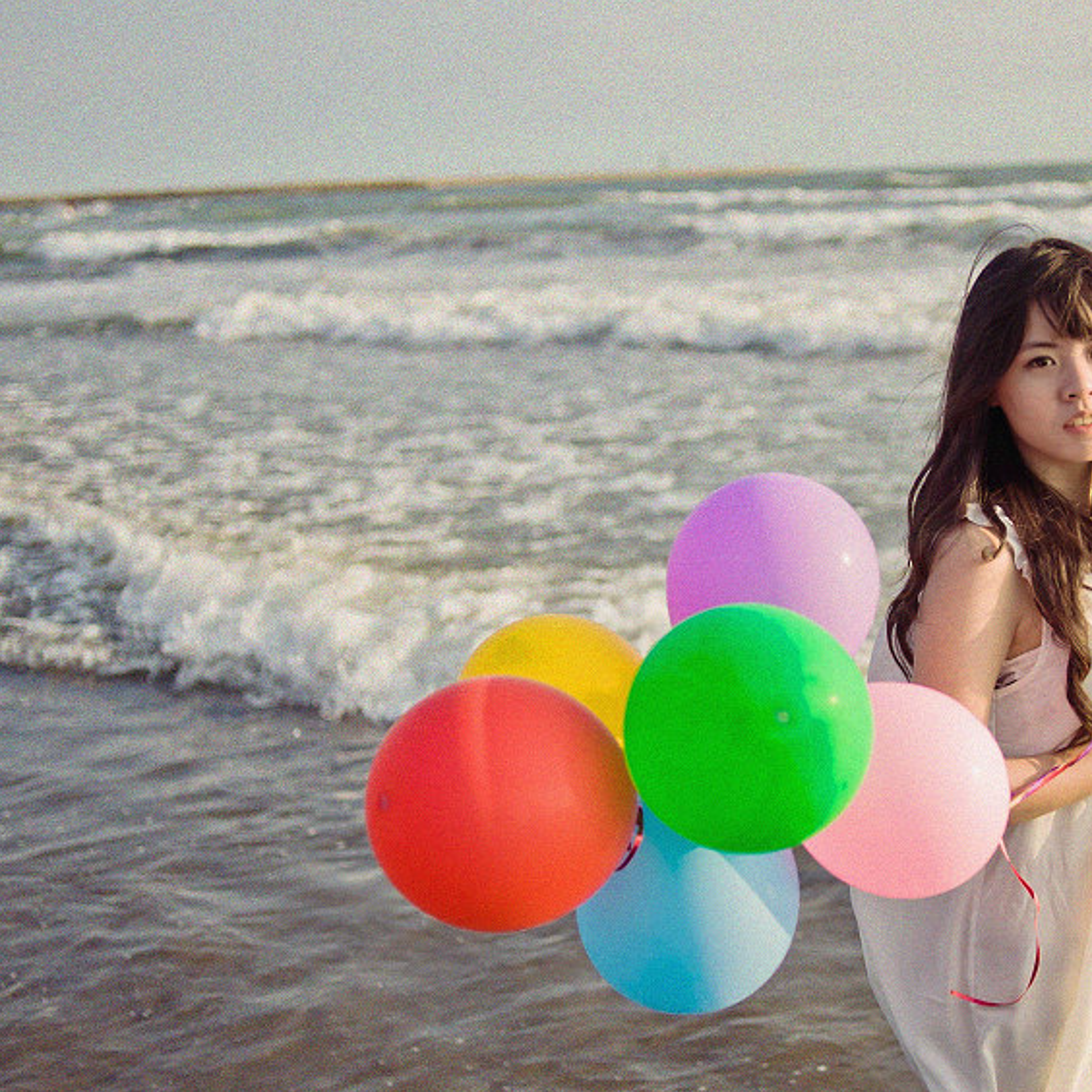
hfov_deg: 31.5
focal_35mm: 54
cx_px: 678
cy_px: 551
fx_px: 1927
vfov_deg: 31.6
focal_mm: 35
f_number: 2.2
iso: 100
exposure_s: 1/3200
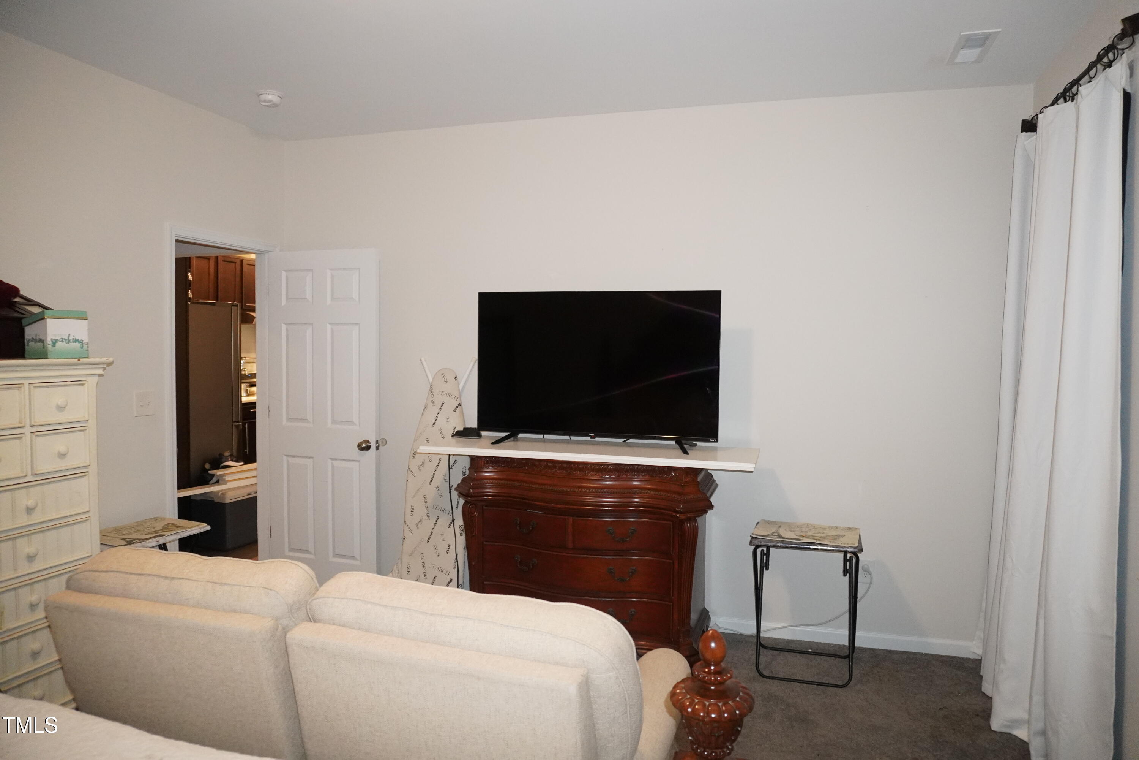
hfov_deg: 73.7
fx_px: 759
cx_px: 570
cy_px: 380
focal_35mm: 24
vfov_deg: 53.1
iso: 3200
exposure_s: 1/160
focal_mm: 16
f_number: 3.5
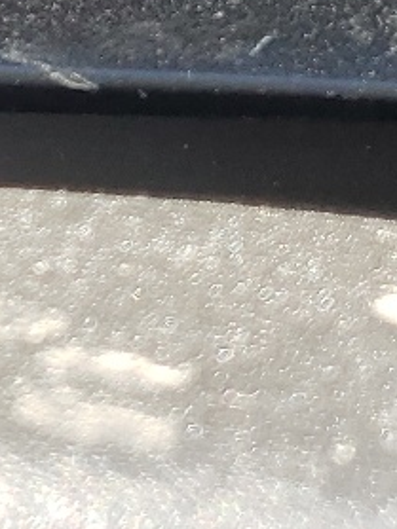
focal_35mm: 149
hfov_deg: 9.4
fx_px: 2280
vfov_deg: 11.8
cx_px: -382
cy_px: -529
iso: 50
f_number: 1.5
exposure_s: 1/357
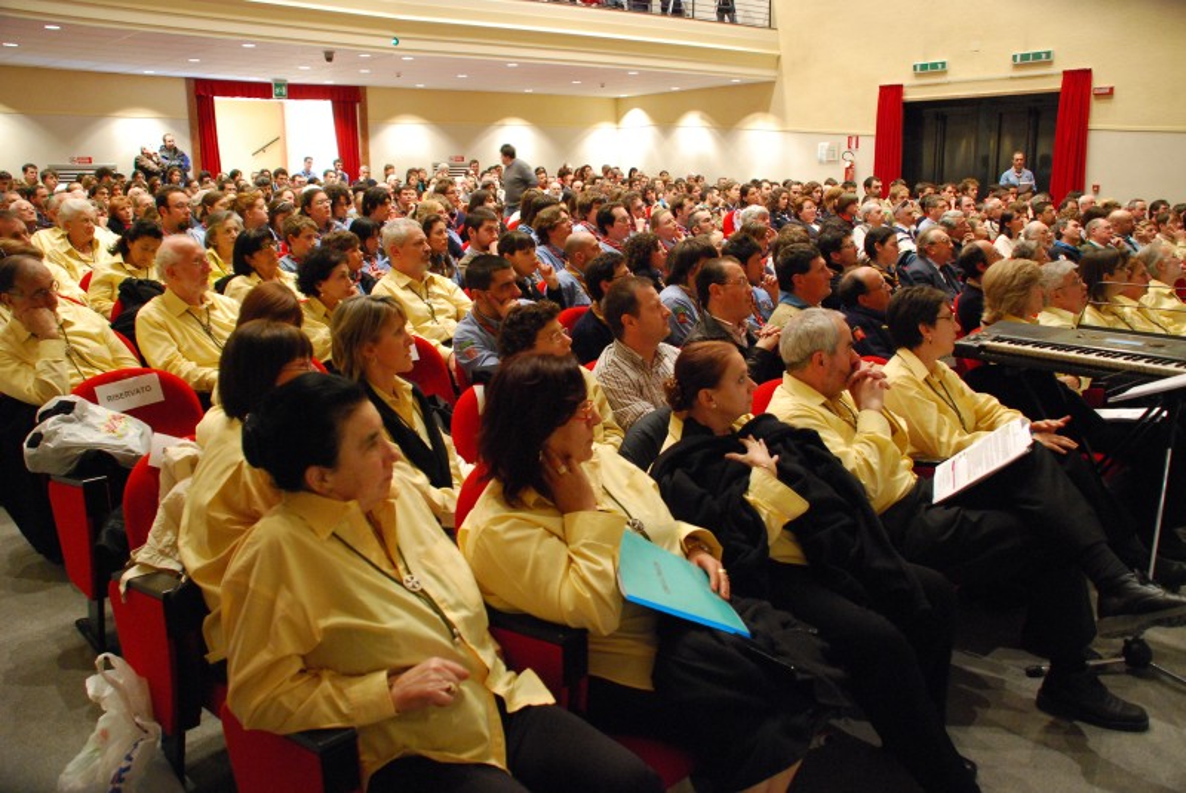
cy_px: 396
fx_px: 989
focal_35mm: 30
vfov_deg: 43.7
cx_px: 593
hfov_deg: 61.9
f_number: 3.8
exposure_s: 1/25
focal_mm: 20
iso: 1600
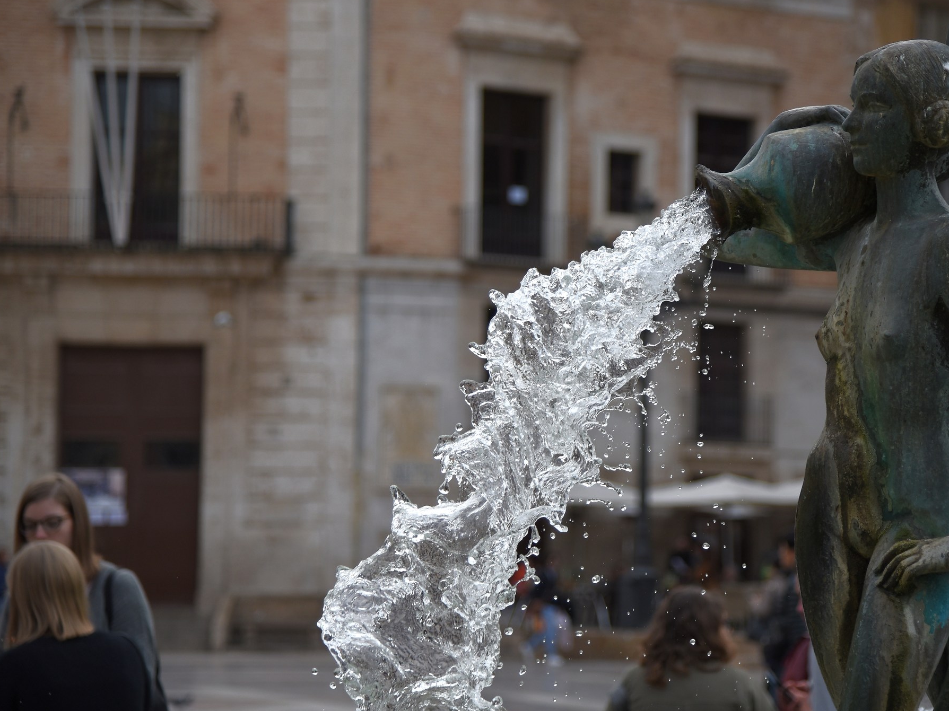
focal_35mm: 111
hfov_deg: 17.7
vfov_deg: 13.3
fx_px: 3042
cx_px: 597
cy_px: 334
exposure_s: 1/2000
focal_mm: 86
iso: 500
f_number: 4
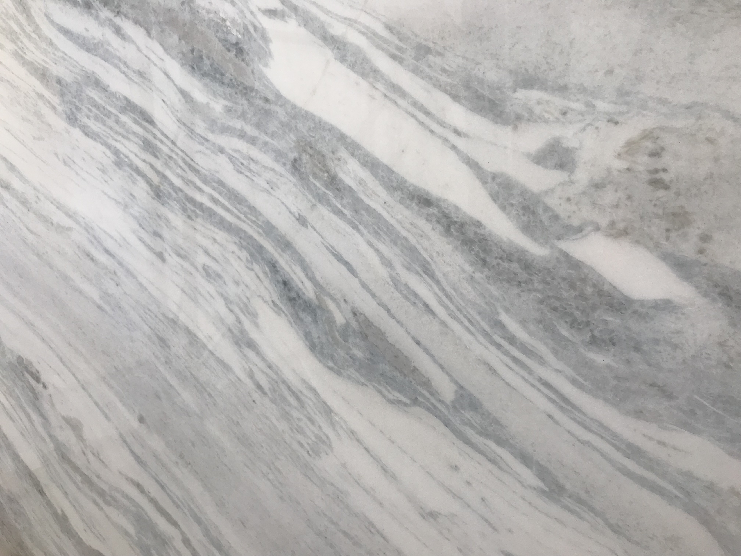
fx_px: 599
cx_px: 370
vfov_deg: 49.7
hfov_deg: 63.4
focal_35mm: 28
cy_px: 278
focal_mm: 3.99
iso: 20
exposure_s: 1/293
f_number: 1.8
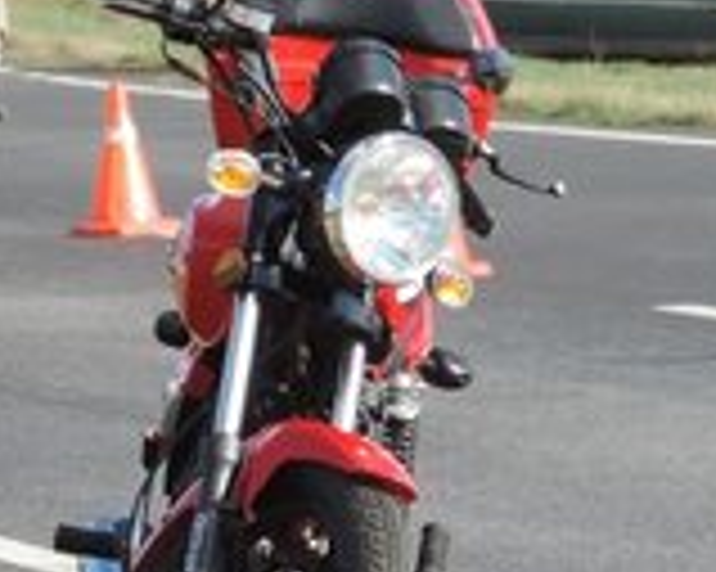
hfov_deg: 2.9
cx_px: -284
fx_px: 14337
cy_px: 250
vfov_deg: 2.3
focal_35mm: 677
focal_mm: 30.3
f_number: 4.5
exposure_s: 1/250
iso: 80
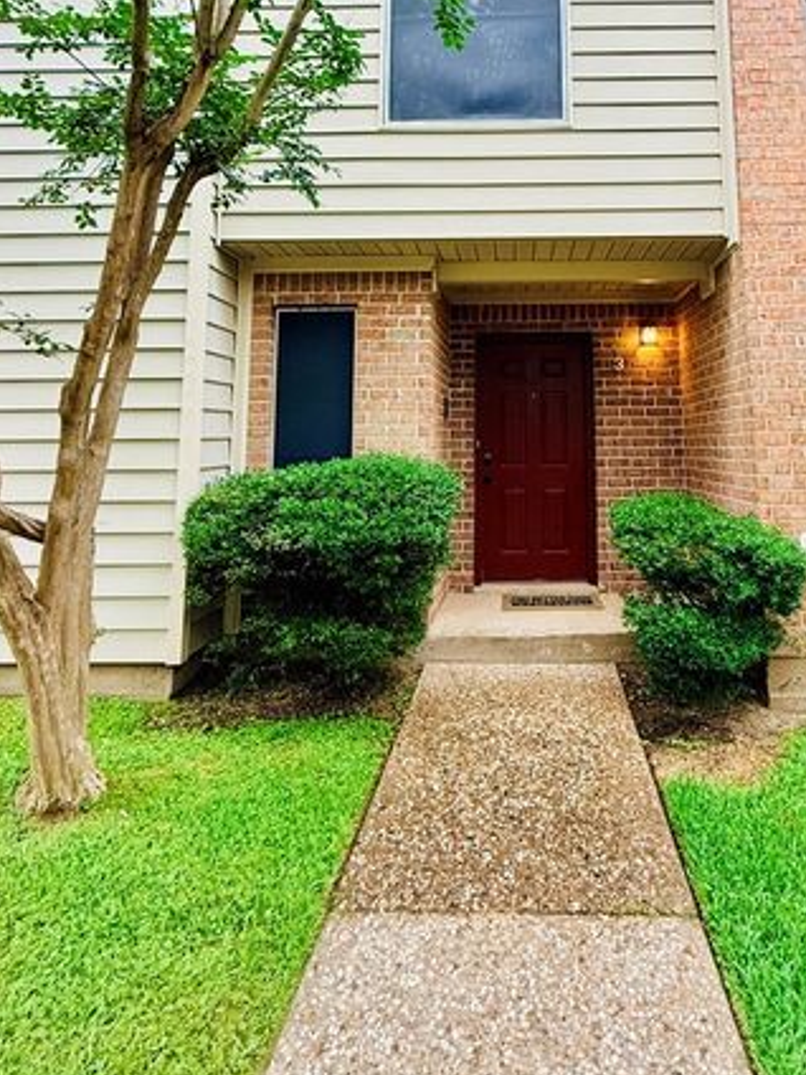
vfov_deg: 74.0
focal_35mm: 22
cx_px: 509
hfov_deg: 60.2
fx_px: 683
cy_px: 356
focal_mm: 2.22
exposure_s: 1/99
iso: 200
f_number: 2.2
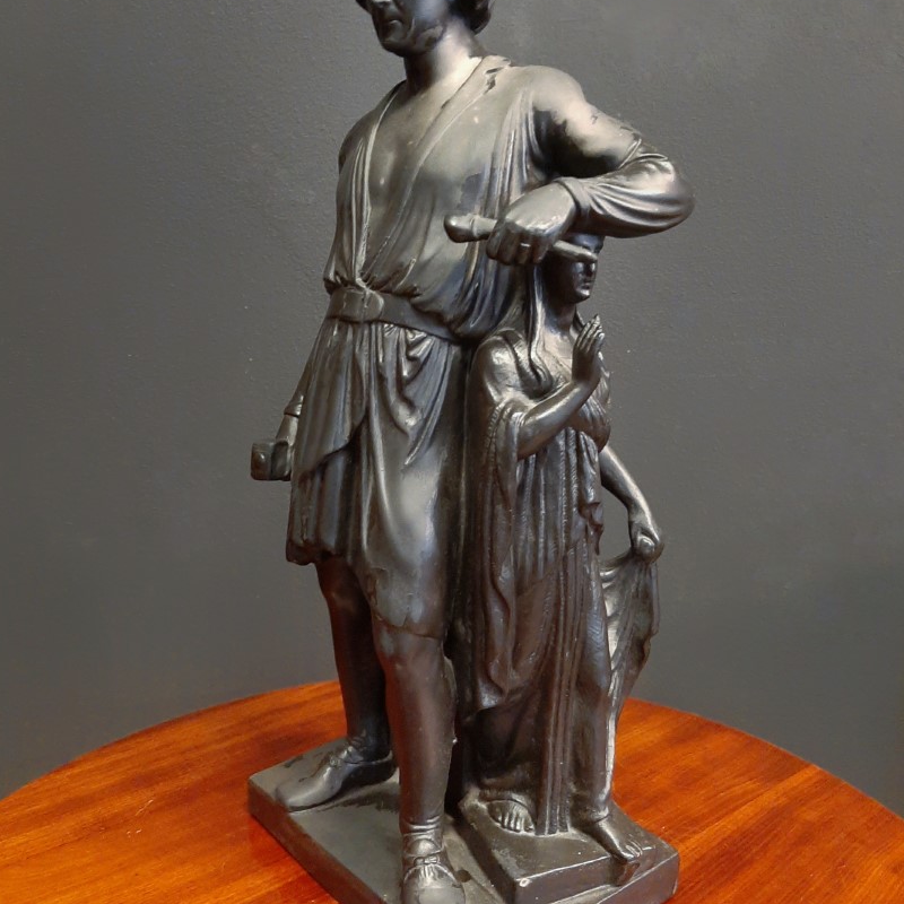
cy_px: 449
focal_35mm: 31
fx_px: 916
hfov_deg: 52.5
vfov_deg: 52.5
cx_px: 448
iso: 400
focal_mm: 3.93
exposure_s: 1/25
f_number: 1.7
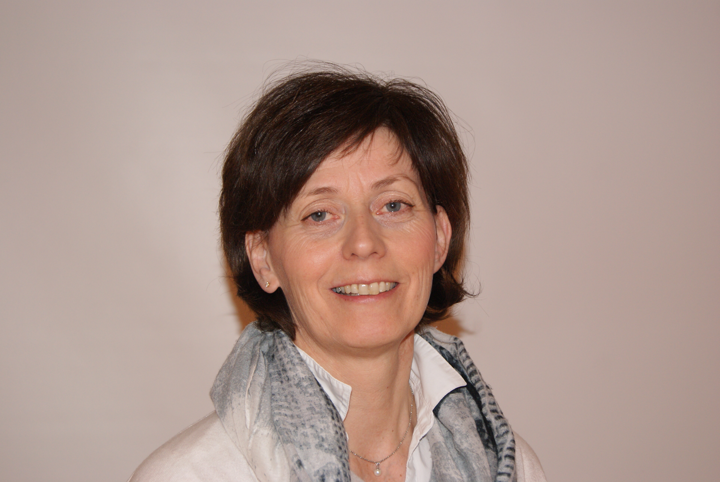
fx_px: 1201
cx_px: 360
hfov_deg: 33.4
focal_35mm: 60
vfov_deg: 22.7
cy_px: 241
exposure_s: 1/60
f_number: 5.6
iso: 400
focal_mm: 40
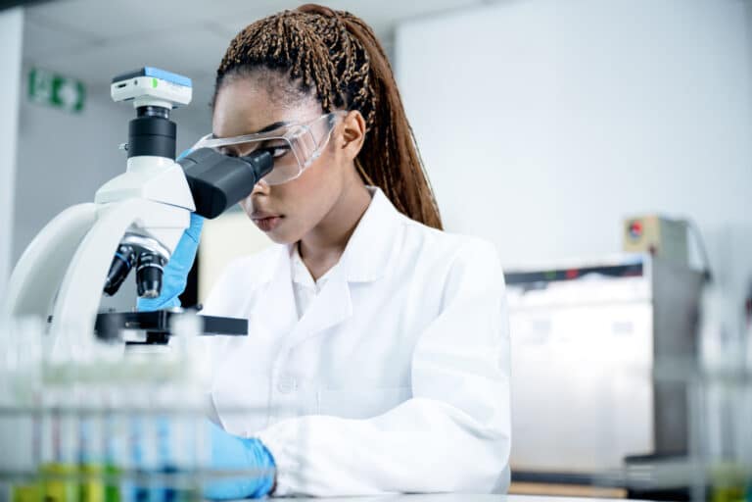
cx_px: 376
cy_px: 251
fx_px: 1191
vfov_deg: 23.8
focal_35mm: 57
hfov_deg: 35.1
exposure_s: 1/200
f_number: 2.8
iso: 640
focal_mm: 57
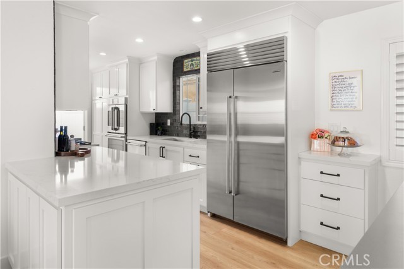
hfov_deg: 78.6
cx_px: 202
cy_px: 134
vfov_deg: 57.2
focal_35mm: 22
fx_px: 247
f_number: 9
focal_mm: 22
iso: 640
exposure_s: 1/13
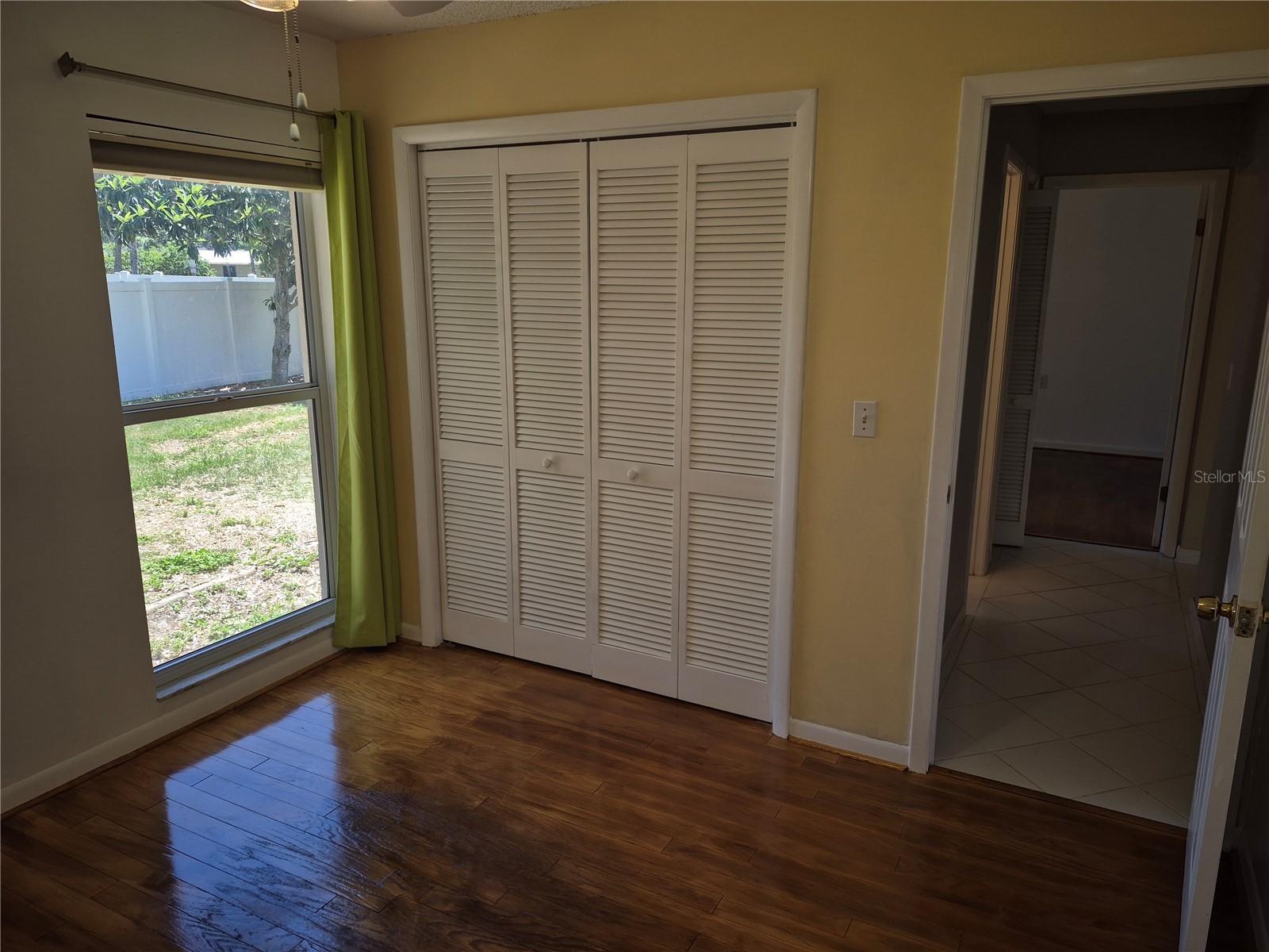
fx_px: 843
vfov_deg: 58.9
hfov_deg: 73.9
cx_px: 634
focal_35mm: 23
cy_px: 476
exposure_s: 1/120
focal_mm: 5.4
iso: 32
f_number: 1.8
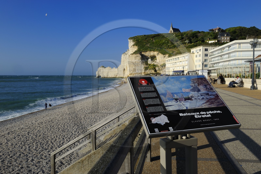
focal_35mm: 32
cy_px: 87
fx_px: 232
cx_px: 130
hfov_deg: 58.8
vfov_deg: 41.0
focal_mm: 32
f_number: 18
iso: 200
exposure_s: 1/125
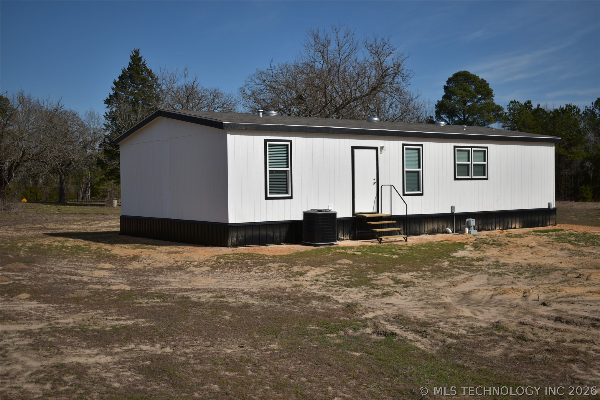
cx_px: 300
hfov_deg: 47.9
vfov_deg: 33.0
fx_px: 675
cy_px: 200
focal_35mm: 40
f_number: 4
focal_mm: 27
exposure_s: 1/4000
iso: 200
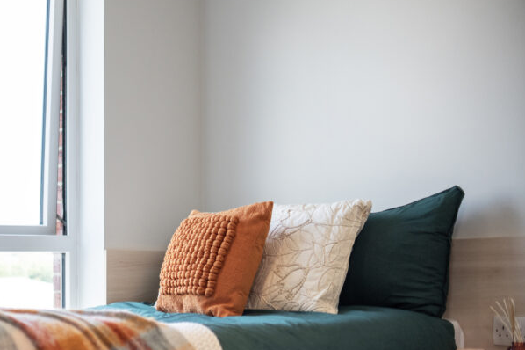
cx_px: 88
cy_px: 252
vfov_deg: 22.4
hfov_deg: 32.3
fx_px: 874
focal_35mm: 60
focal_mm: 35
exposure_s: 1/1000
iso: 500
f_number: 1.8
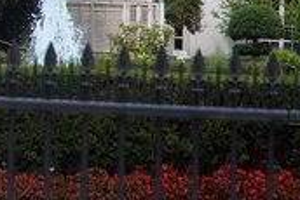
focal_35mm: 892
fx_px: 7439
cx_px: -551
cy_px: -167
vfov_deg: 1.5
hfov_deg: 2.3
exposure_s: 1/250
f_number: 7.1
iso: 100
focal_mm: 120
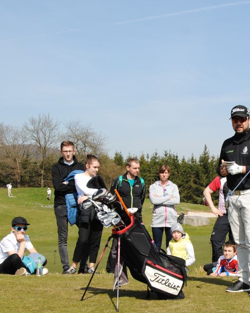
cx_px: 202
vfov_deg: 26.7
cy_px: 201
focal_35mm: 71
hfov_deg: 21.3
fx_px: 656
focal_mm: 25
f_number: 8
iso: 100
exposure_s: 1/250
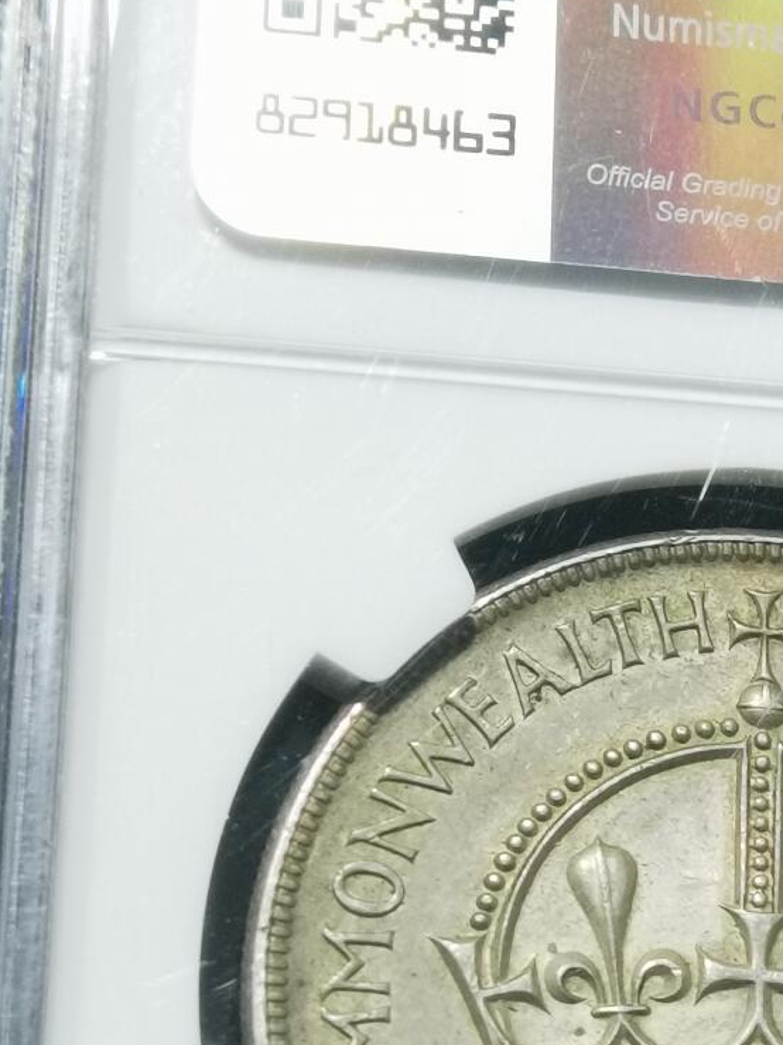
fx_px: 4555
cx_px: 741
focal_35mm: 151
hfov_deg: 9.8
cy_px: 687
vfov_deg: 13.1
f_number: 1.9
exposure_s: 1/120
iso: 125
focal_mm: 6.67
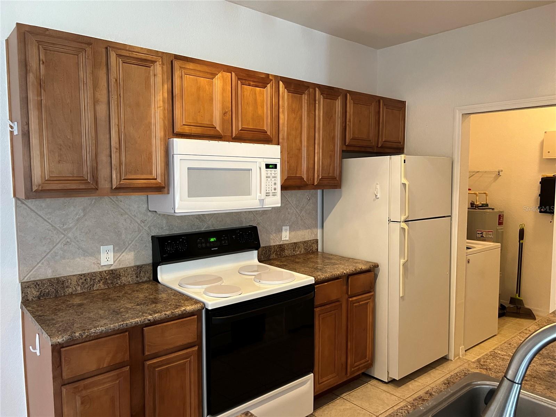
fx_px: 418
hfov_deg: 67.3
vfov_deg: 53.1
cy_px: 208
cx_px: 278
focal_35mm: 26
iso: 320
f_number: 1.5
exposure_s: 1/60
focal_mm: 5.7
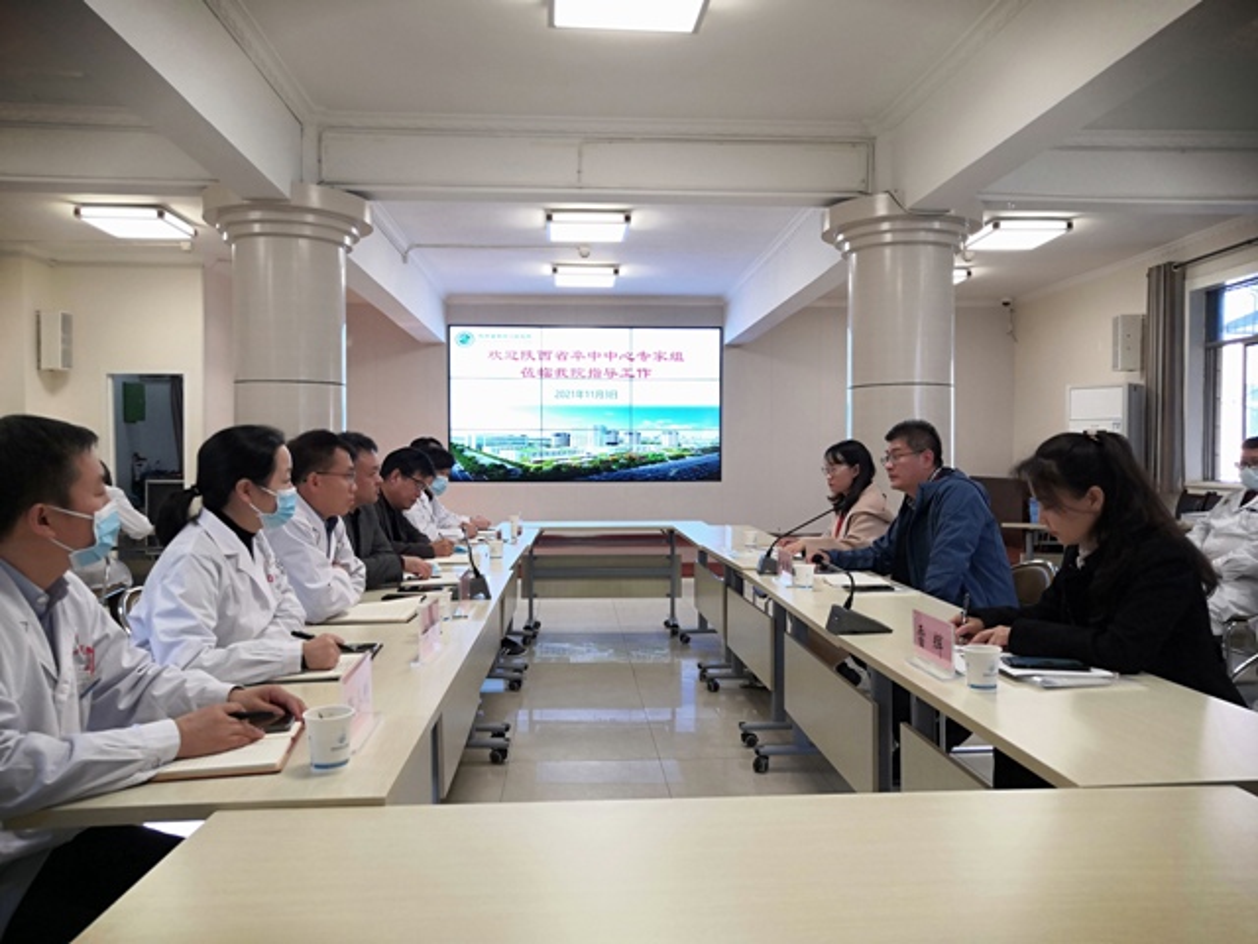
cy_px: 472
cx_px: 629
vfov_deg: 51.4
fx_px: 981
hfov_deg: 65.3
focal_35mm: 27
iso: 160
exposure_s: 1/50
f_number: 1.8
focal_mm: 3.95
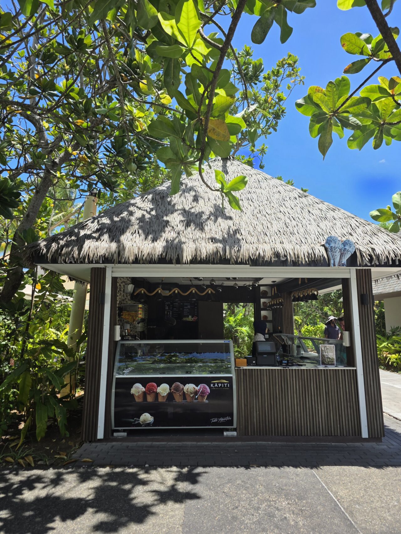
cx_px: 200
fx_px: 355
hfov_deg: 58.9
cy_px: 267
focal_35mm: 23
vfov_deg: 73.9
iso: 80
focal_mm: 6.3
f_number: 1.7
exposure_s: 1/3333
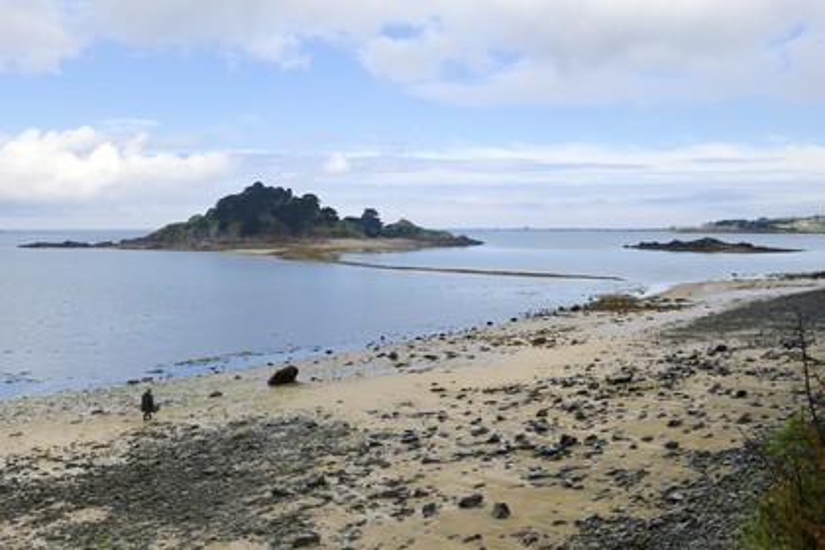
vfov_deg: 47.9
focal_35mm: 27
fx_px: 619
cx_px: 412
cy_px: 275
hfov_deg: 67.4
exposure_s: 1/320
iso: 250
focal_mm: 27
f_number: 10
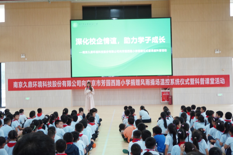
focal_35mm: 45
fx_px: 291
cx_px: 116
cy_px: 78
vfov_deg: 29.9
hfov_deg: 43.6
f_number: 6.3
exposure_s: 1/15
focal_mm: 30
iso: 500
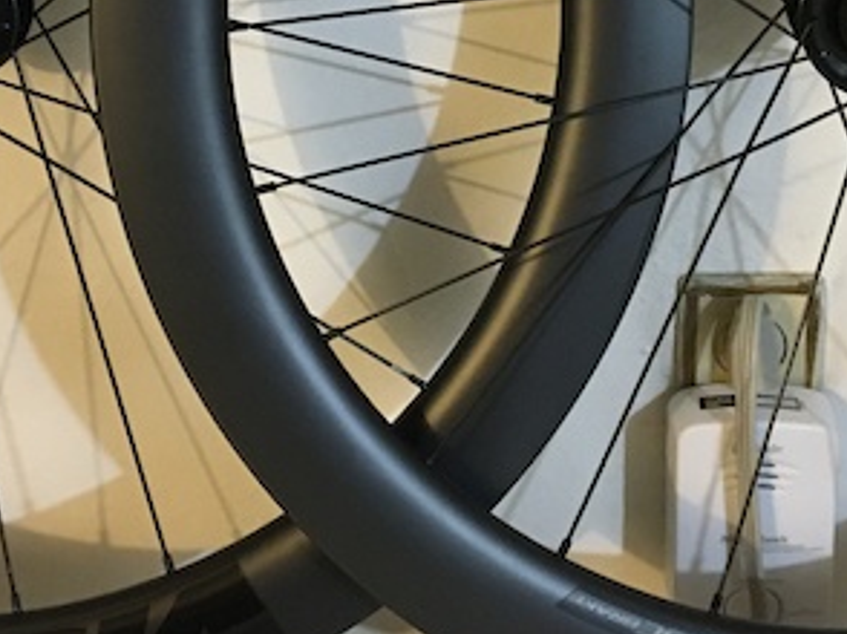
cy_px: 12
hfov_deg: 24.7
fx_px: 1931
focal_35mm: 79
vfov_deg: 18.2
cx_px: 380
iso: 200
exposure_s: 1/20
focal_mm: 4.15
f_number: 2.2
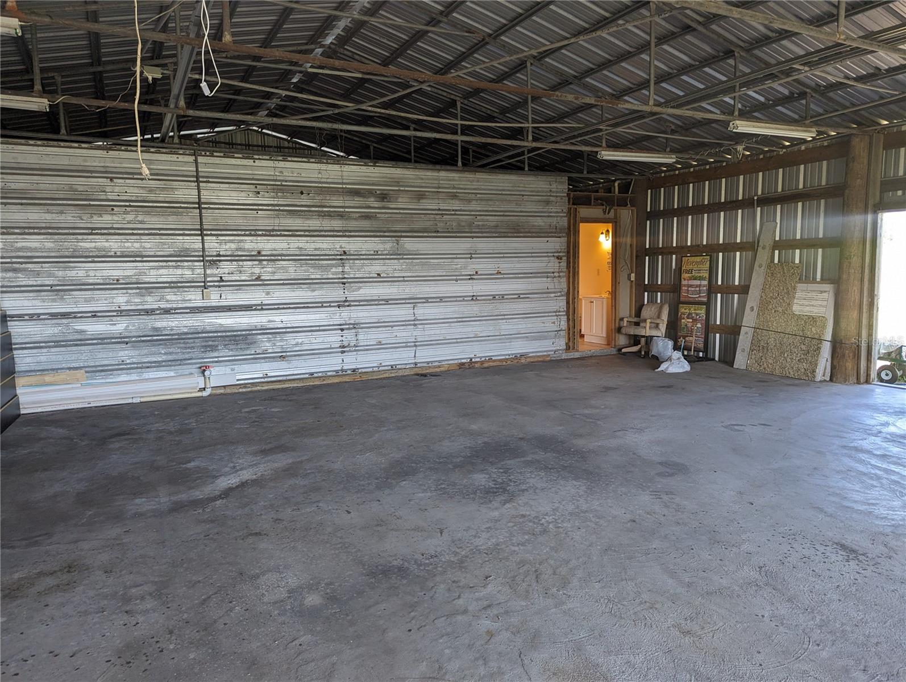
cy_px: 341
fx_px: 629
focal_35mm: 24
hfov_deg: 71.5
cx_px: 453
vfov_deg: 56.9
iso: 113
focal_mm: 6.81
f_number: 1.85
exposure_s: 1/120
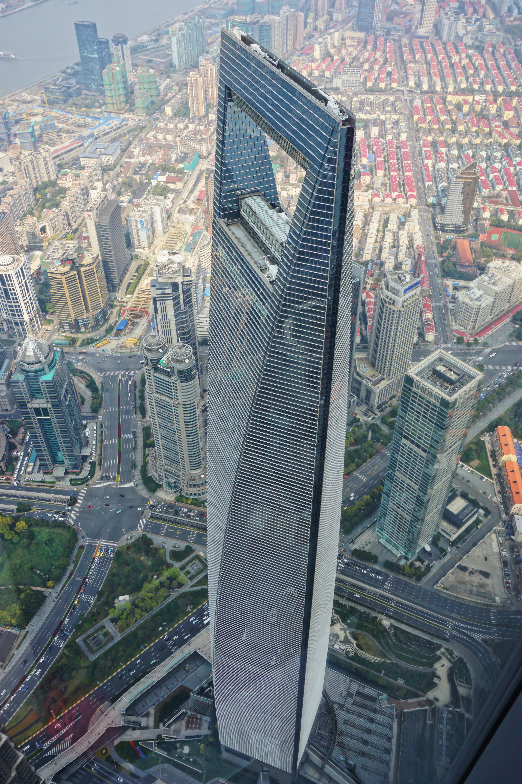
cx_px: 261
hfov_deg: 41.7
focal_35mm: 32
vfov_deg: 59.5
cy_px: 392
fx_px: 685
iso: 100
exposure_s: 1/100
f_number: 9
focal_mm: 21
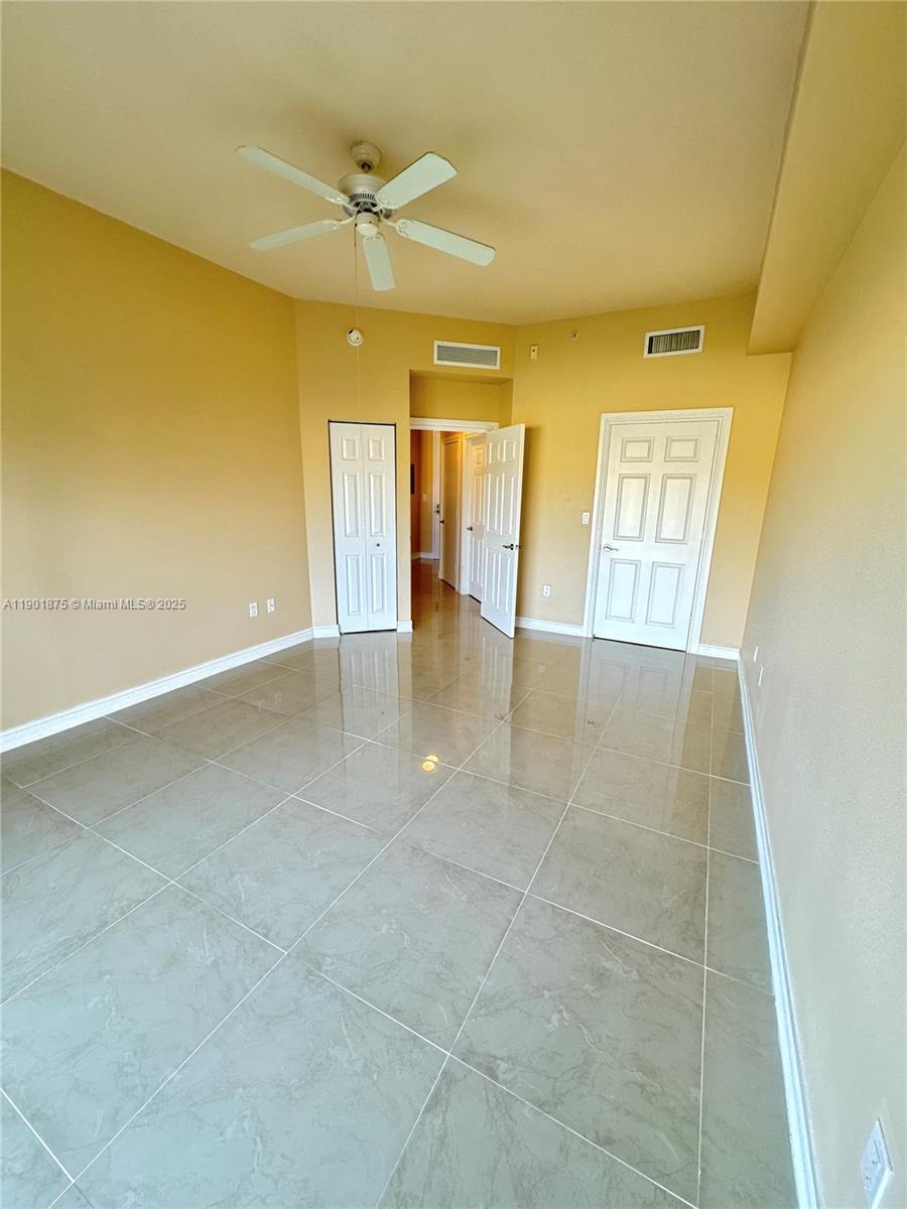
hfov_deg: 85.7
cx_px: 454
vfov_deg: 102.1
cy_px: 604
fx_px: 489
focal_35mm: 14
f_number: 2.2
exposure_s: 1/60
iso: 200
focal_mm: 2.22
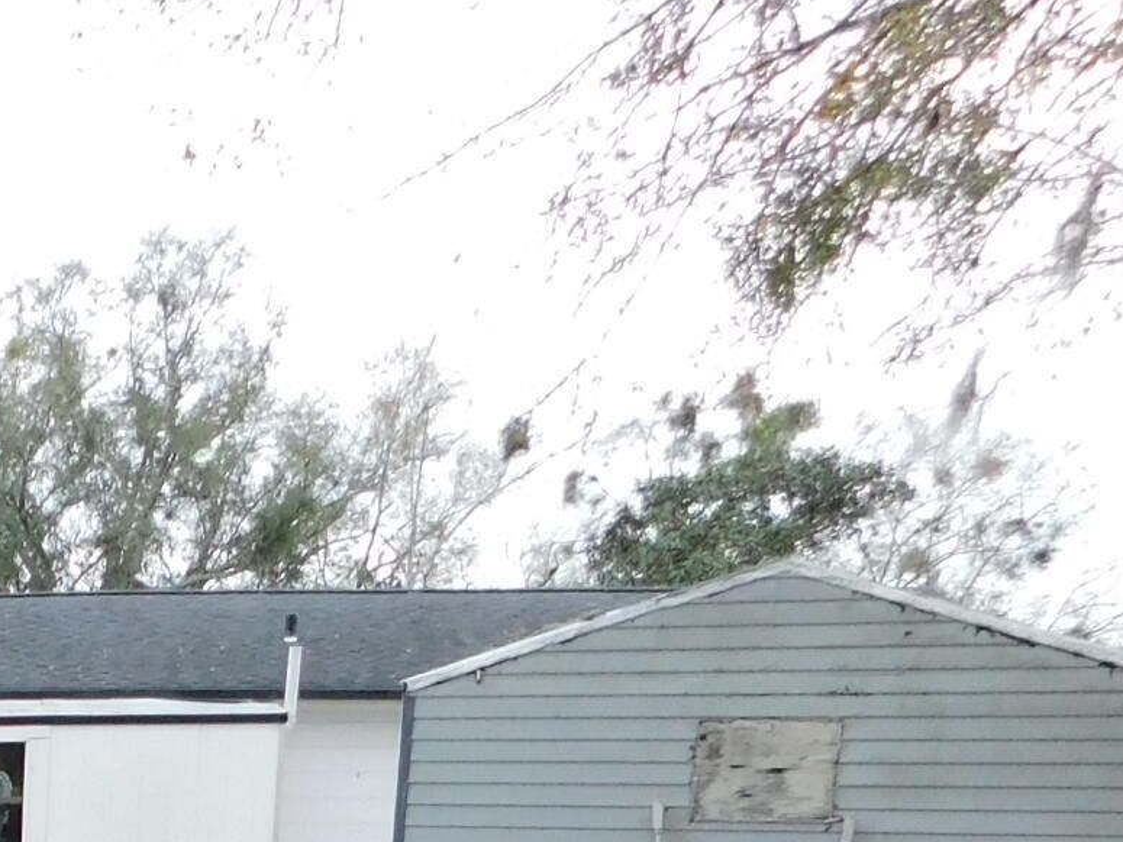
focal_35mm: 89
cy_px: 1617
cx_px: -506
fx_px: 2887
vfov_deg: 14.2
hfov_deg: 19.5
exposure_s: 1/250
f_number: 3
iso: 125
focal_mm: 4
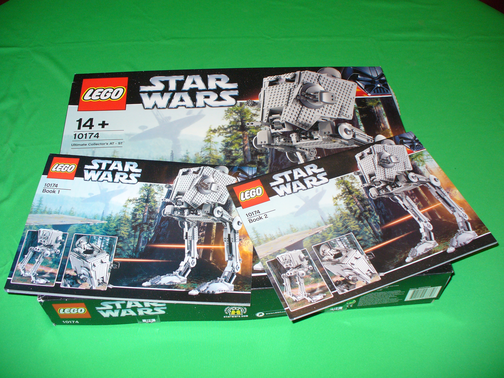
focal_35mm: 37
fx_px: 539
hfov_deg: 50.1
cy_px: 189
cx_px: 252
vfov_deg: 38.7
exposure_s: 1/60
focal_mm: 6.1
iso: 100
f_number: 2.8
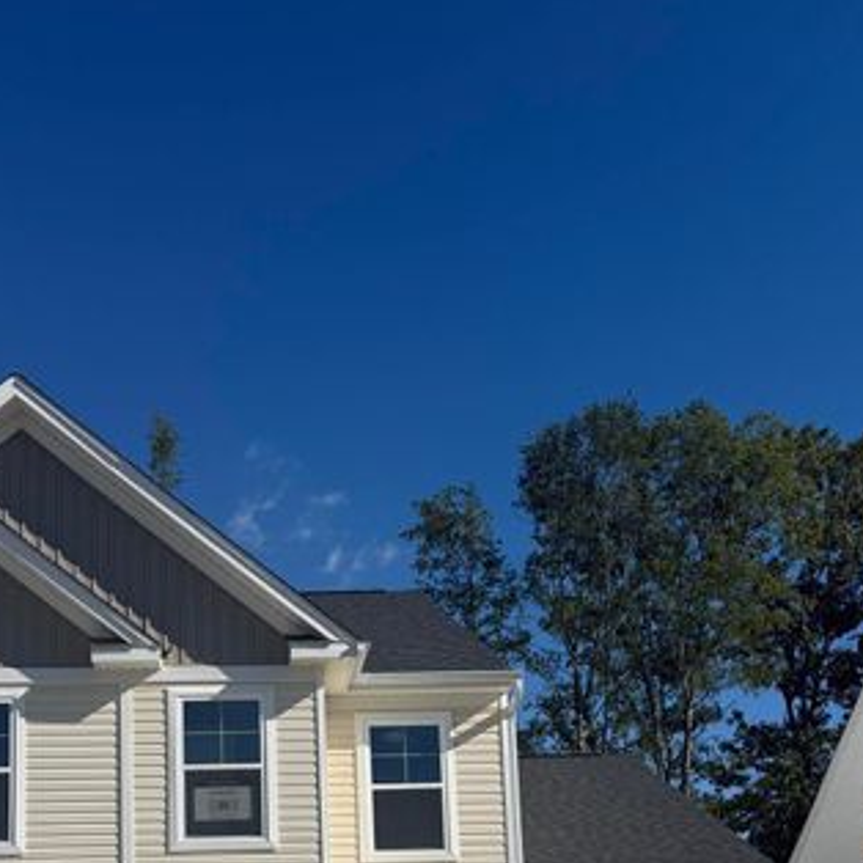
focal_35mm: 45
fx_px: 1269
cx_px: 272
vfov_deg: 34.8
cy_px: 818
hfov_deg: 37.1
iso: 80
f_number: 1.78
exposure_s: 1/8130
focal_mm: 6.76
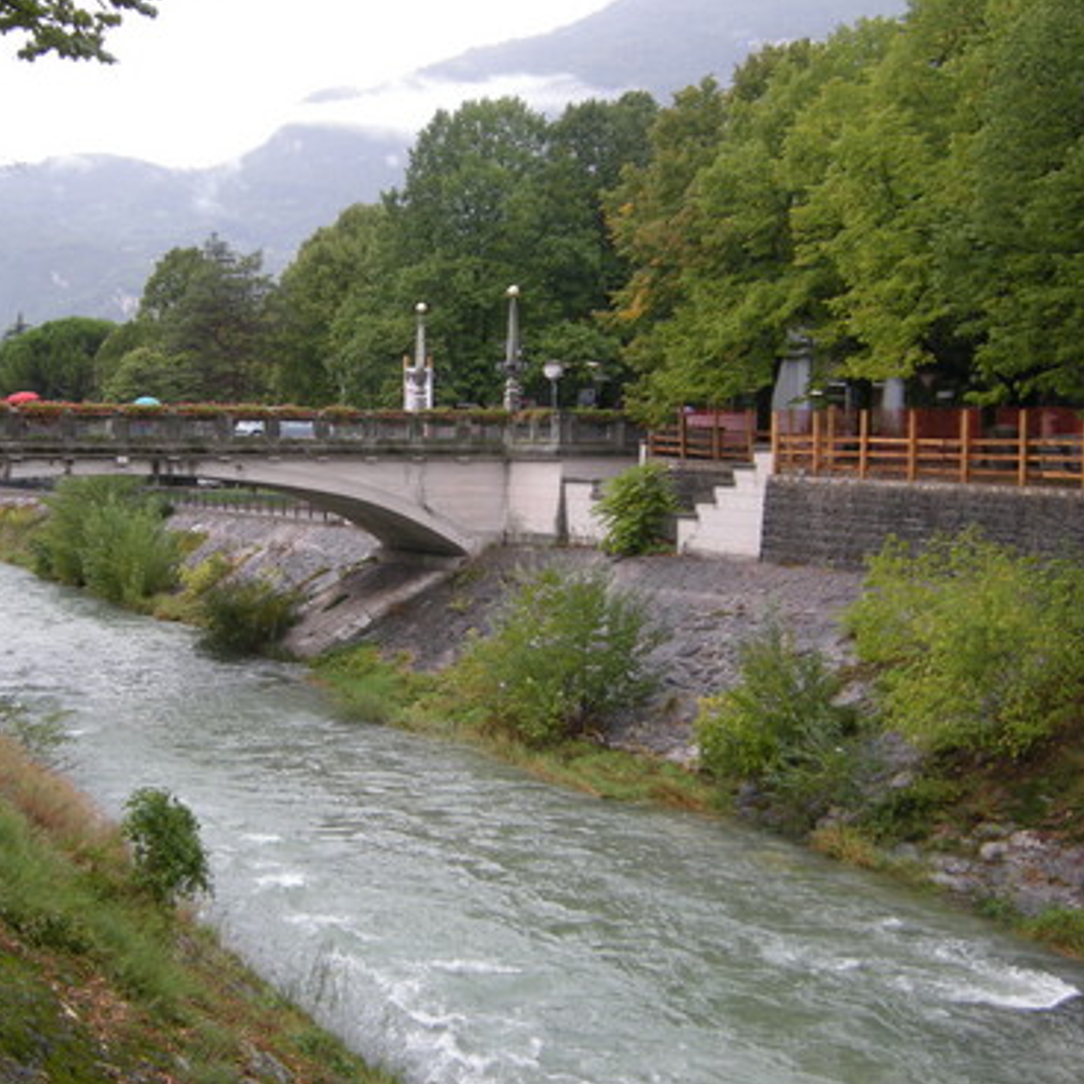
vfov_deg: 31.6
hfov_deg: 31.5
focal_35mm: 54
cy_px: 543
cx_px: 386
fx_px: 1913
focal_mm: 7.5
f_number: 3.5
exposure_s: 1/59.8
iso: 64
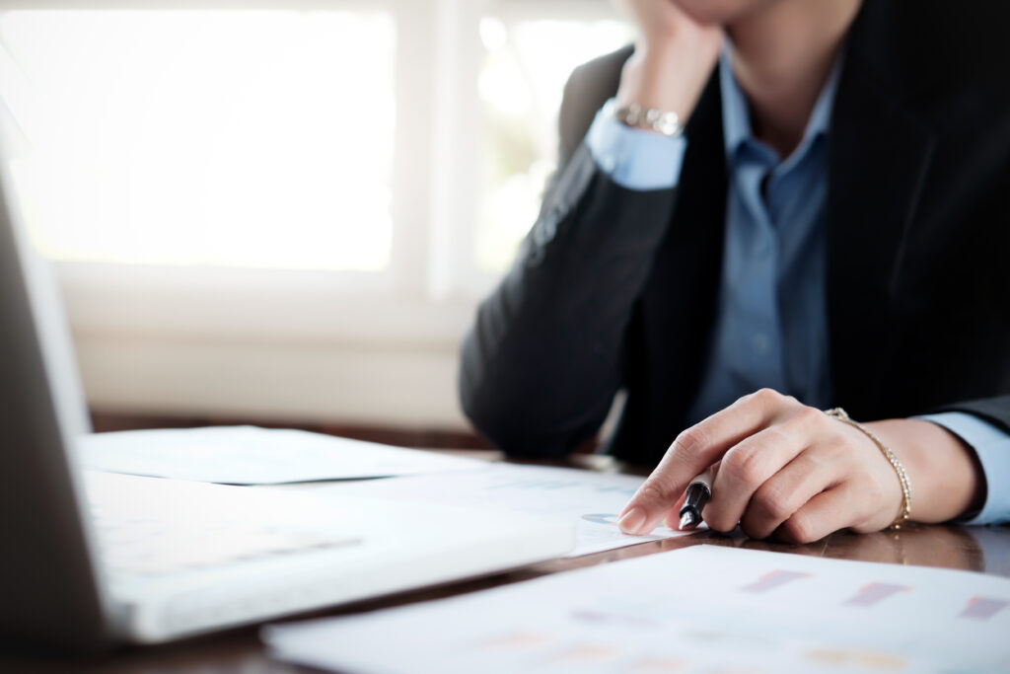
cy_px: 337
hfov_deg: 37.5
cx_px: 505
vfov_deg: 25.5
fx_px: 1487
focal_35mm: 53
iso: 200
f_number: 2.5
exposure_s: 1/250
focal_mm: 35
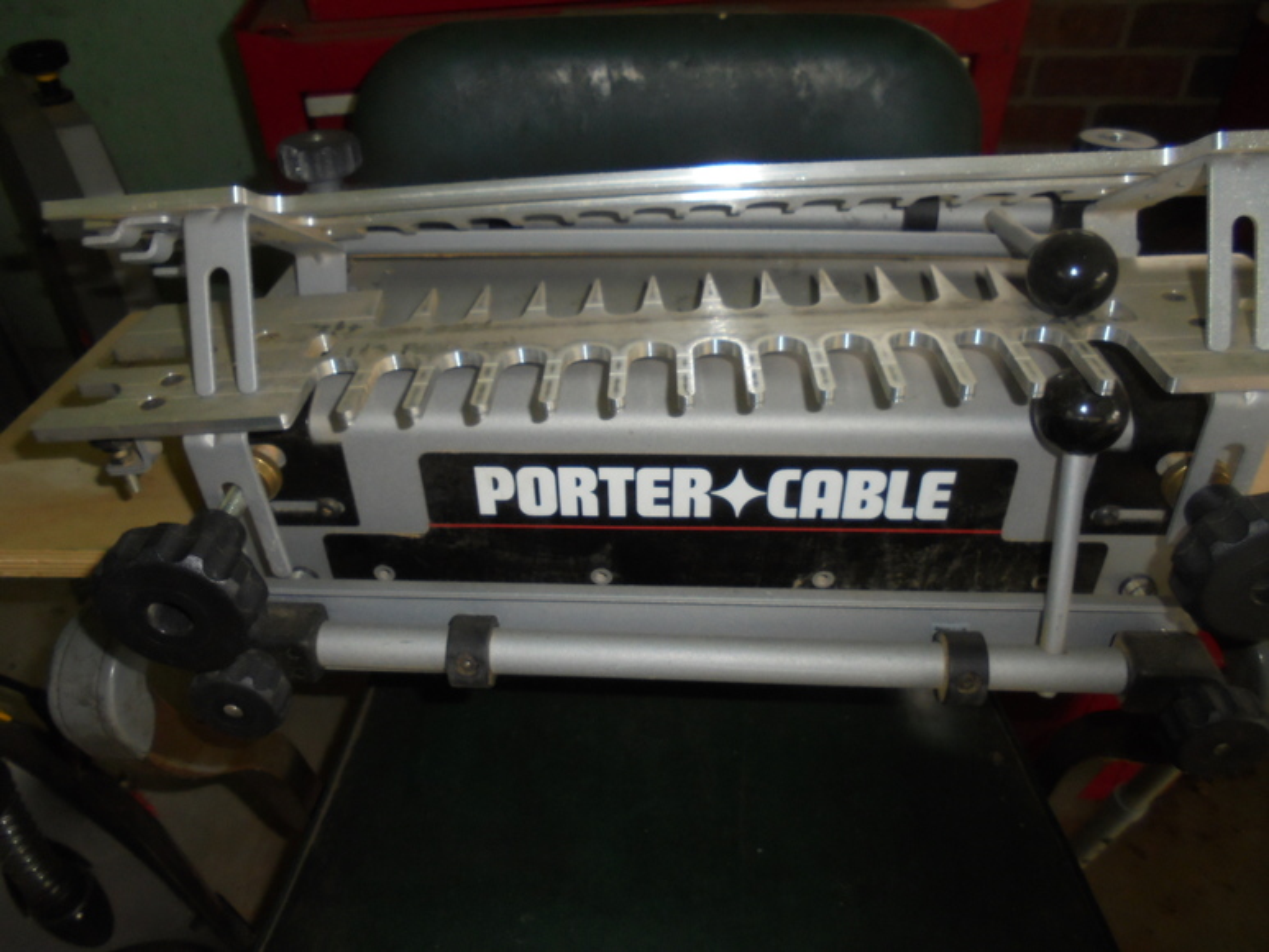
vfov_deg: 53.1
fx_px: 953
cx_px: 634
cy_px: 476
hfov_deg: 67.3
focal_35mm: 26
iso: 200
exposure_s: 1/30
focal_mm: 4.6
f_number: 3.5
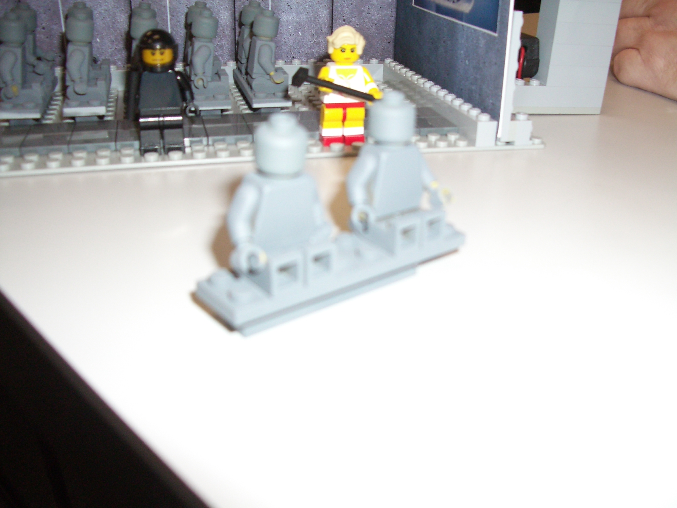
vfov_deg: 40.7
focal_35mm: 35
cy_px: 254
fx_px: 685
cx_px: 338
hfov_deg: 52.6
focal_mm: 5.8
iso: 200
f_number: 2.6
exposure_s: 1/60
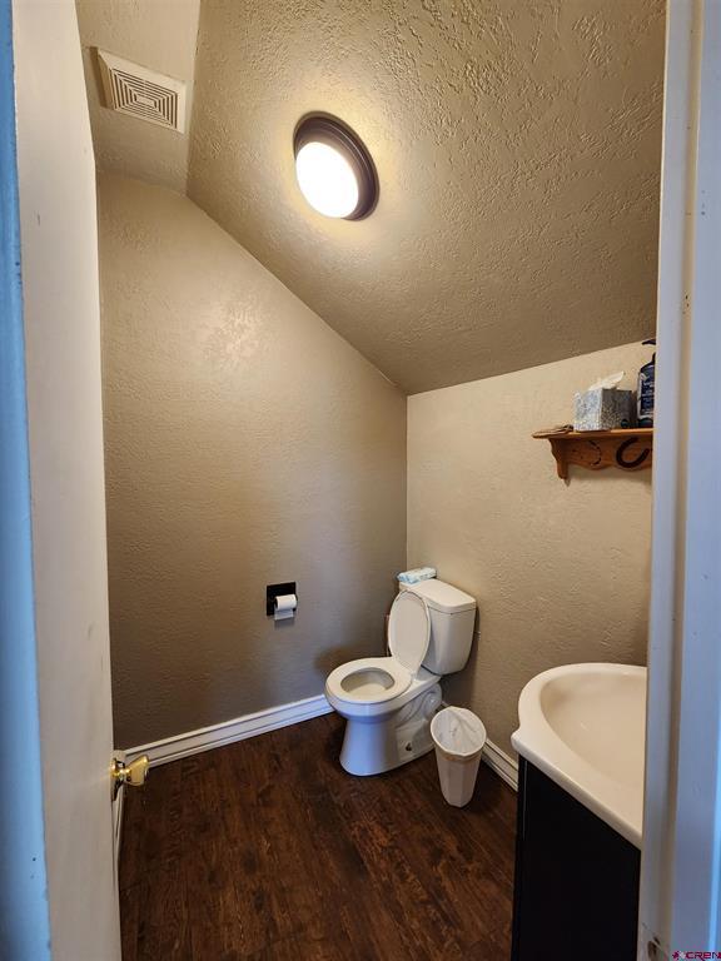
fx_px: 361
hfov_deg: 89.9
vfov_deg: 106.2
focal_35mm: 13
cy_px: 480
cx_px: 360
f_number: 2.2
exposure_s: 1/40
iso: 320
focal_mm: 2.2
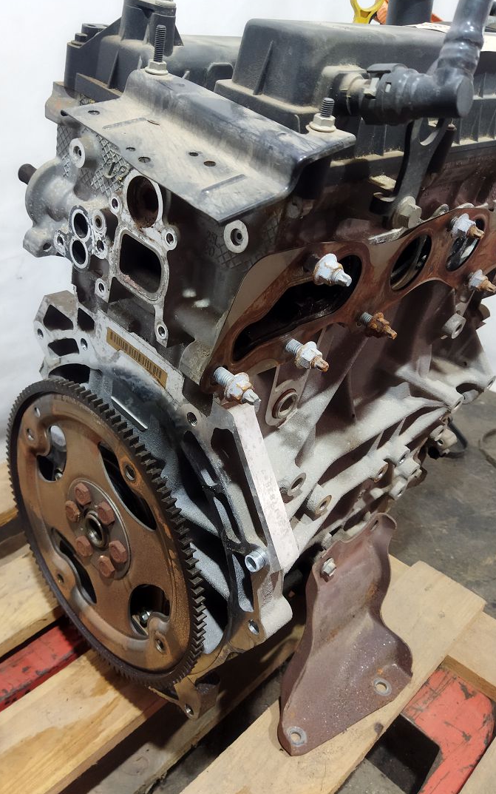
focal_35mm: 32
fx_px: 692
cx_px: 186
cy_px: 363
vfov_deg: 59.6
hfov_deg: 39.2
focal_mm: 4.71
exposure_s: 1/50
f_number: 1.79
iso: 253
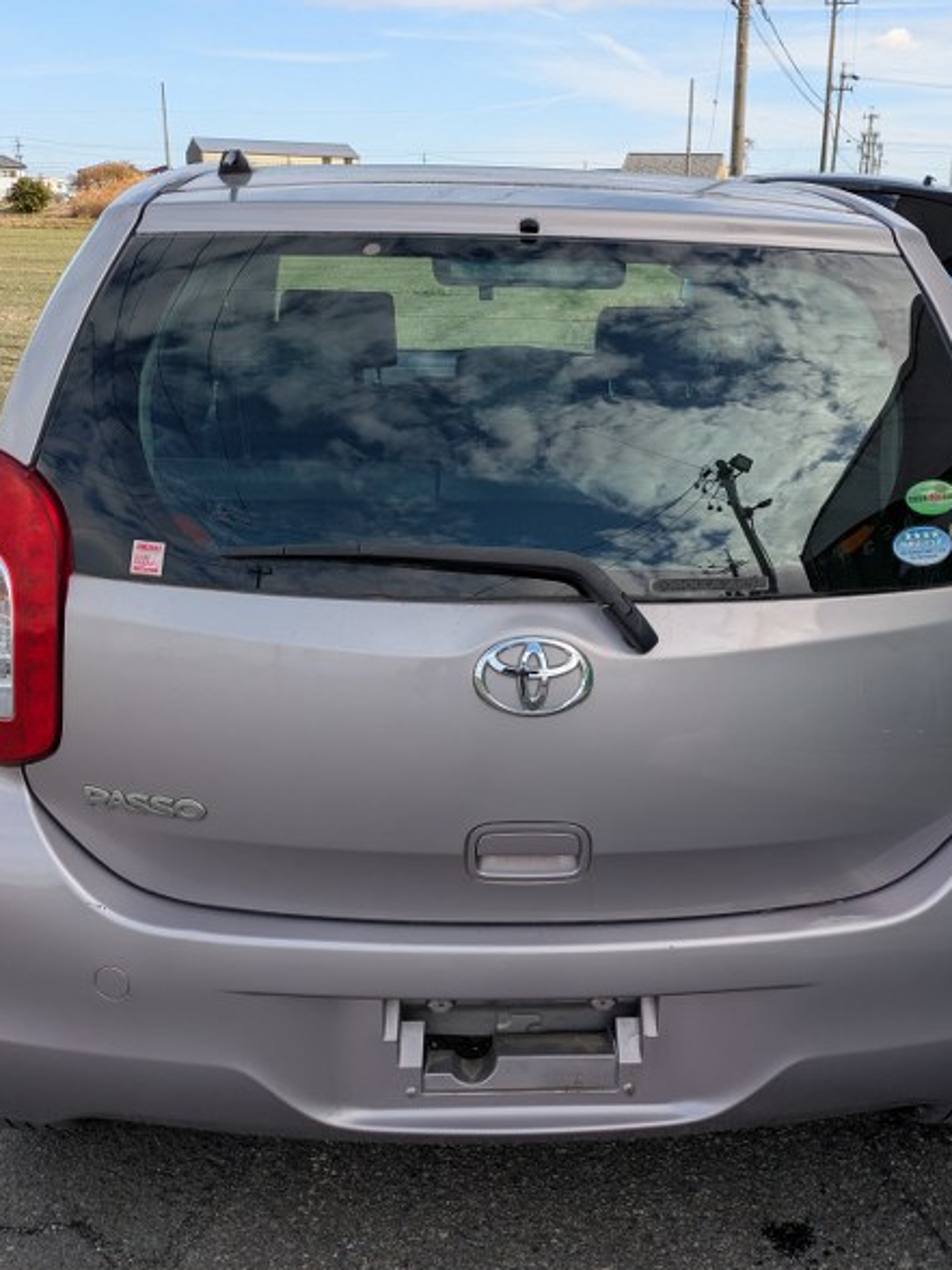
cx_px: 511
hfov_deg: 41.8
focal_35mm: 34
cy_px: 635
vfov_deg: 54.0
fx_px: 1247
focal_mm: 5.43
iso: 49
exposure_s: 1/1185
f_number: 1.89
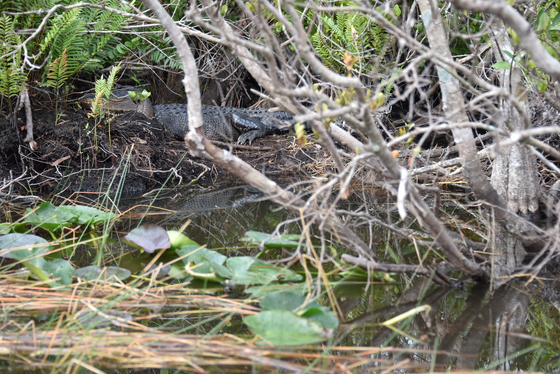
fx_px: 1634
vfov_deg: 13.0
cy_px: 187
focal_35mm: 105
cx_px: 280
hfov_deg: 19.5
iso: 360
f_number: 5.3
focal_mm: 105
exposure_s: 1/250
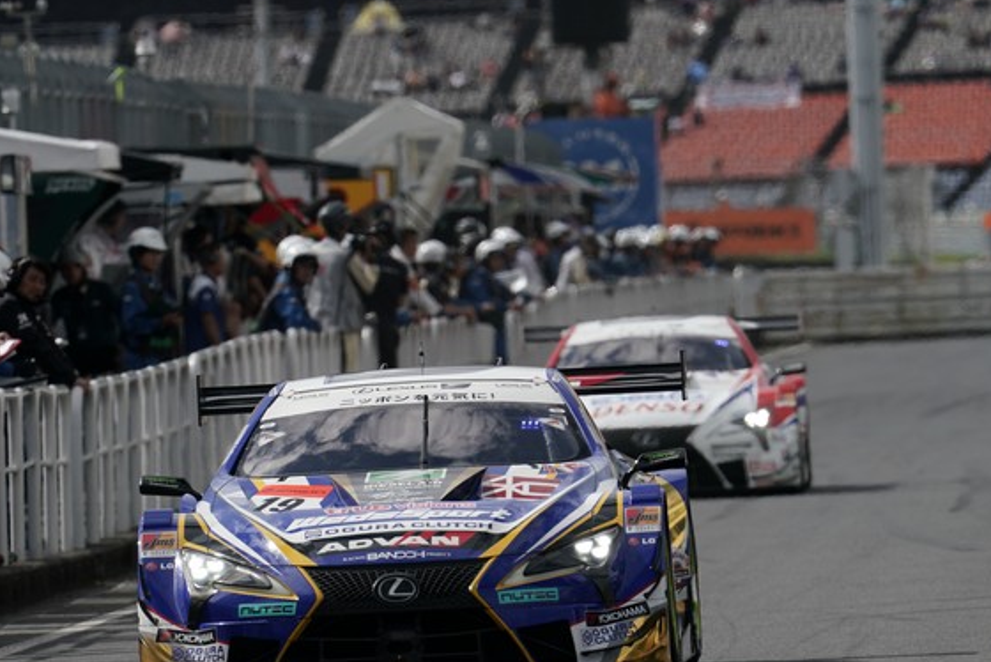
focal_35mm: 771
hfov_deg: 2.7
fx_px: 21234
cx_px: 460
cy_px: 312
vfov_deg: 1.8
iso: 200
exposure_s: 1/640
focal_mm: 600
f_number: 11
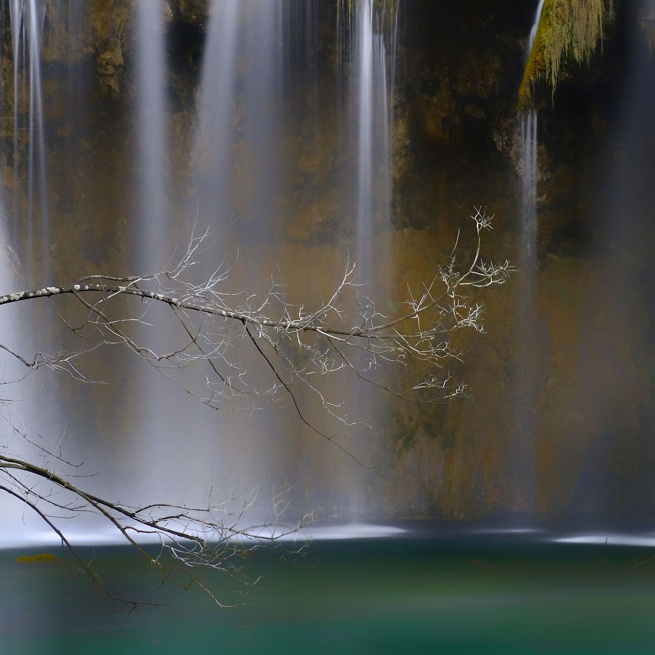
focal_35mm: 125
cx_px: 250
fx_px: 2676
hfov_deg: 13.9
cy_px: 282
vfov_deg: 14.0
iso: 800
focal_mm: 55
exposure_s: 10
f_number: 11
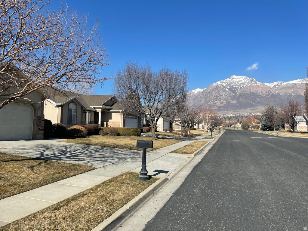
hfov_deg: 67.3
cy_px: 116
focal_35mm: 26
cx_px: 154
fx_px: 231
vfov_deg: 53.1
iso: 32
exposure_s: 1/3861
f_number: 1.6
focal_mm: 4.2
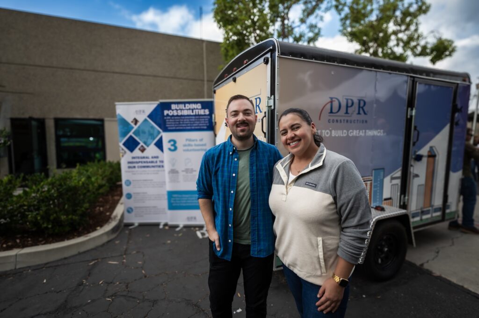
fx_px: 226
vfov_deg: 70.3
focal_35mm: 17
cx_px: 240
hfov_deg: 93.3
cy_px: 159
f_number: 5.6
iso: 200
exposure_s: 1/250
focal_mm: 17
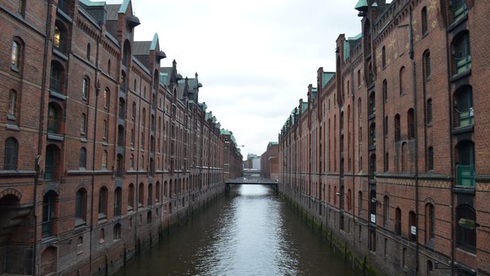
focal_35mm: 29
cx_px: 242
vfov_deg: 40.1
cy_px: 132
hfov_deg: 66.1
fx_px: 377
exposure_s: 1/100
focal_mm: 18
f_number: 5
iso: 400
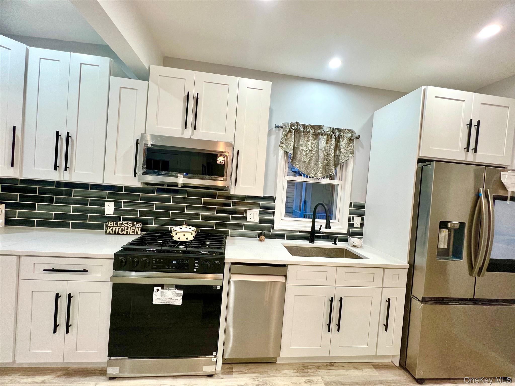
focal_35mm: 13
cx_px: 258
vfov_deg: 89.9
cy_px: 193
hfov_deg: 106.2
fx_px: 193
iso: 125
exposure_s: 1/60
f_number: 1.8
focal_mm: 1.57
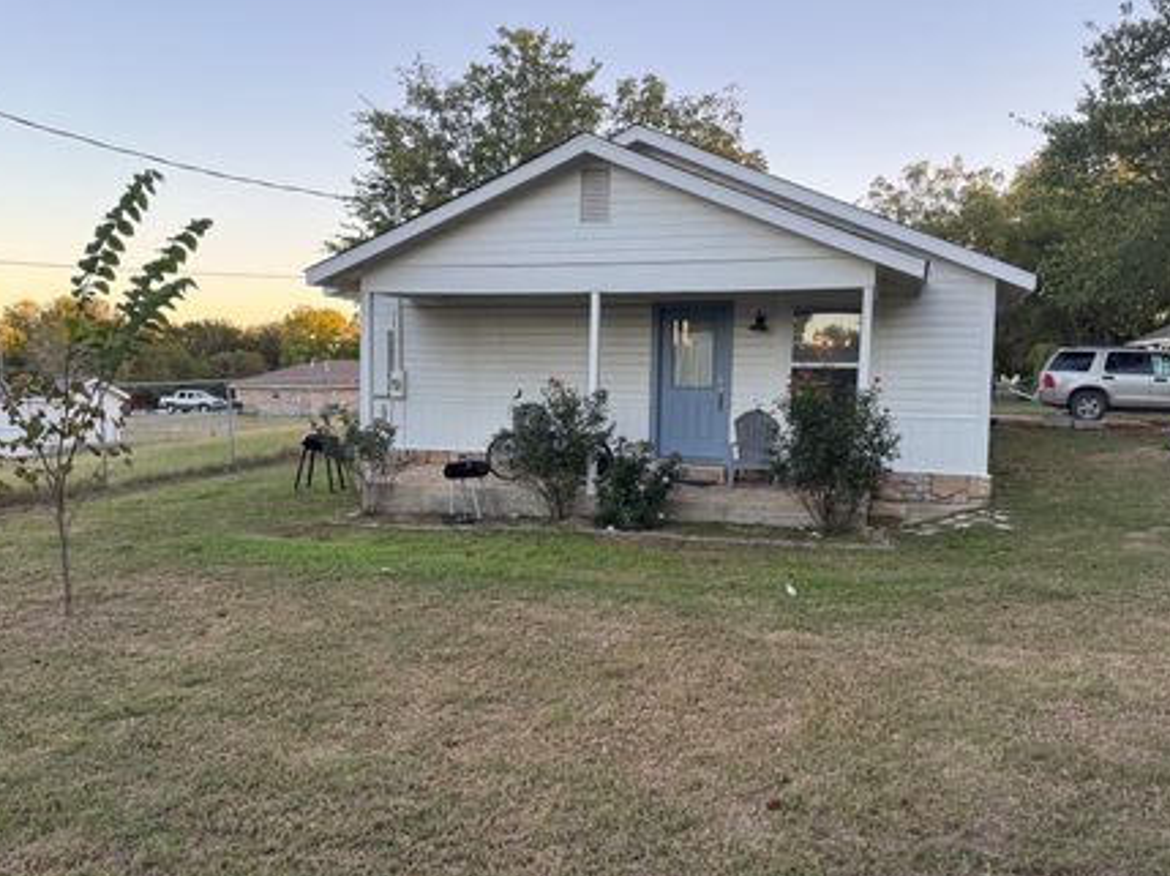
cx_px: 578
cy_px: 446
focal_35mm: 28
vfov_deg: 49.7
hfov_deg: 63.5
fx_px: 946
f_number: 1.78
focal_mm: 6.76
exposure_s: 1/185
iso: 64
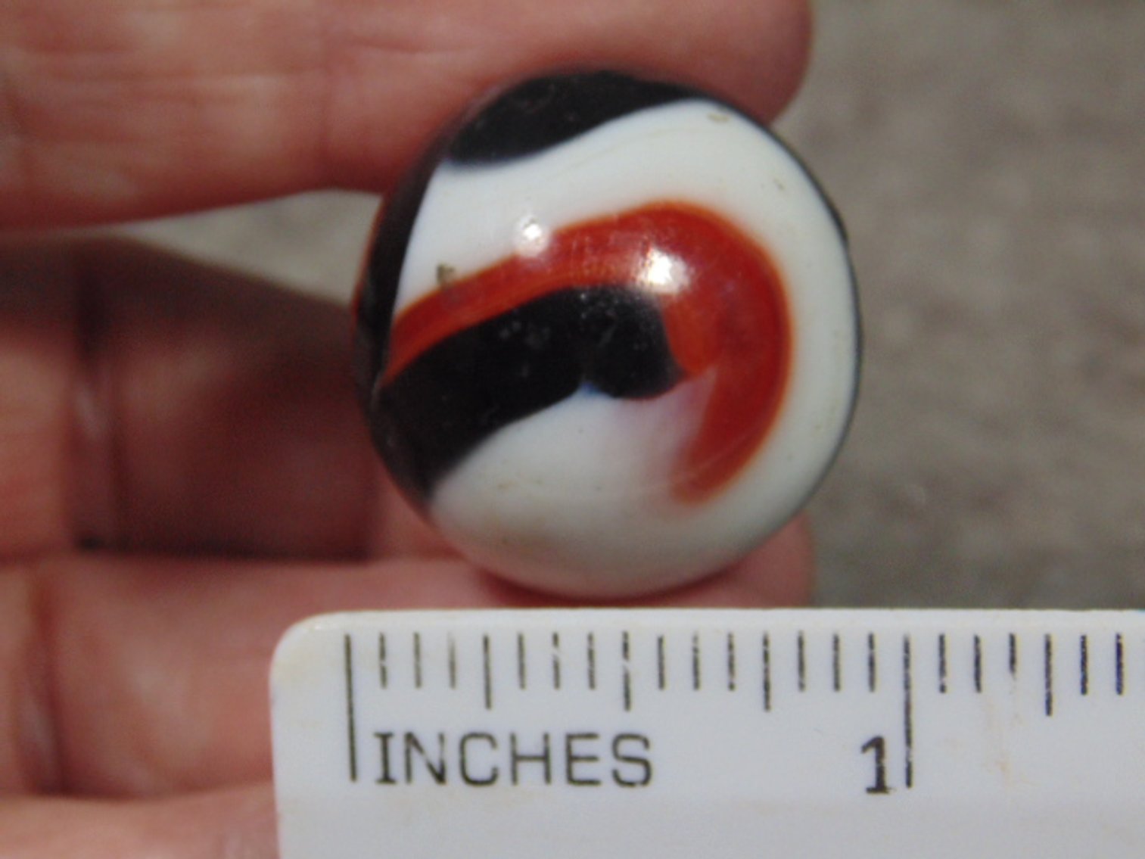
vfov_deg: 12.5
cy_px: 430
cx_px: 572
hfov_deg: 16.5
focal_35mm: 119
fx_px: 3936
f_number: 4.8
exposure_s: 1/60
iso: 200
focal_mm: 21.3
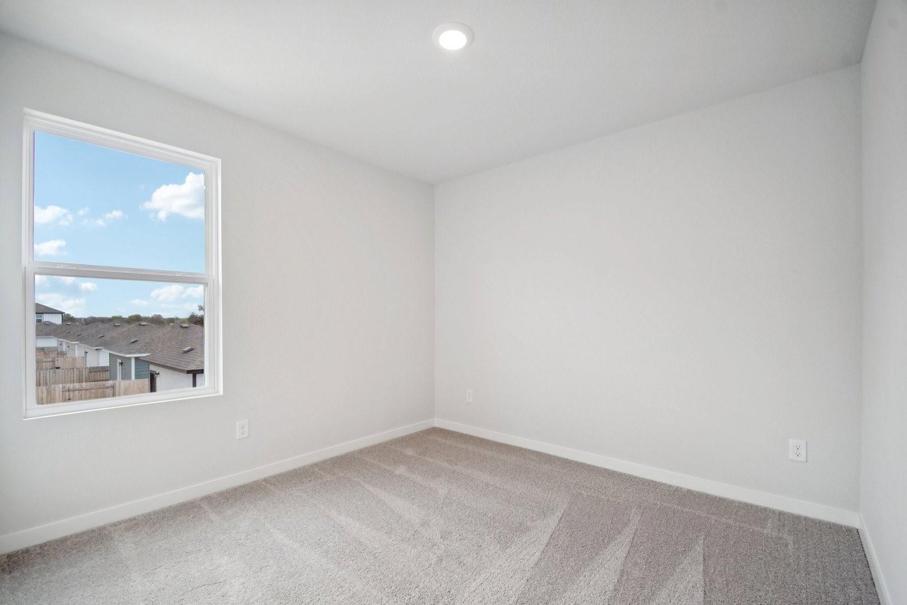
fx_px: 378
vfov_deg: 77.3
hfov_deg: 100.4
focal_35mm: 15
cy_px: 302
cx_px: 454
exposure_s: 1/40
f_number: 8
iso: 400
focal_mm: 10
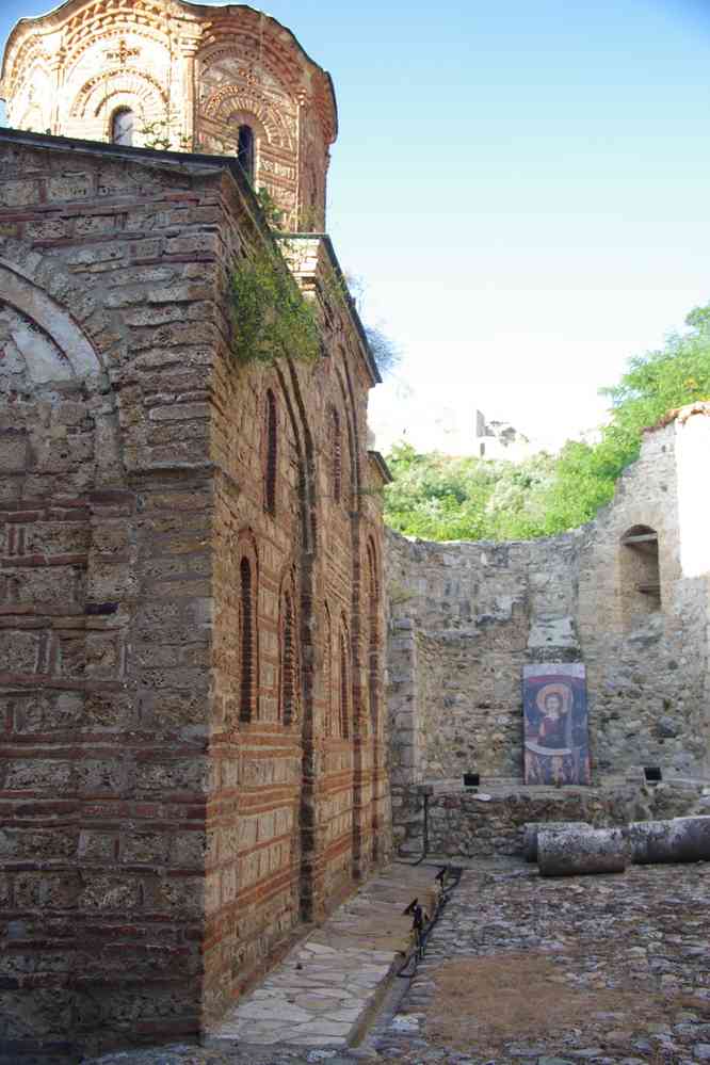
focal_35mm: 38
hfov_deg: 35.5
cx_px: 355
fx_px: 1109
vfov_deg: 51.3
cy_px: 532
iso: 200
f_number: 5.6
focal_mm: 25
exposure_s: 1/50
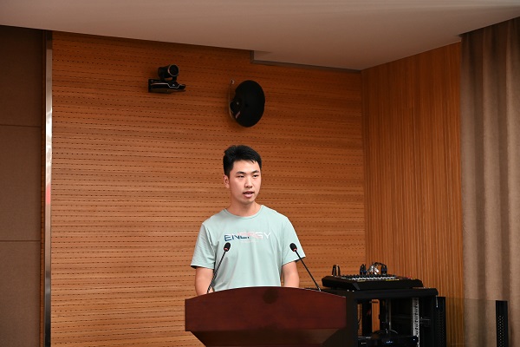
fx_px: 881
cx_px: 260
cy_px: 174
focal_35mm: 61
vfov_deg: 22.3
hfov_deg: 32.9
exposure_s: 1/100
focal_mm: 61
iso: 2500
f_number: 4
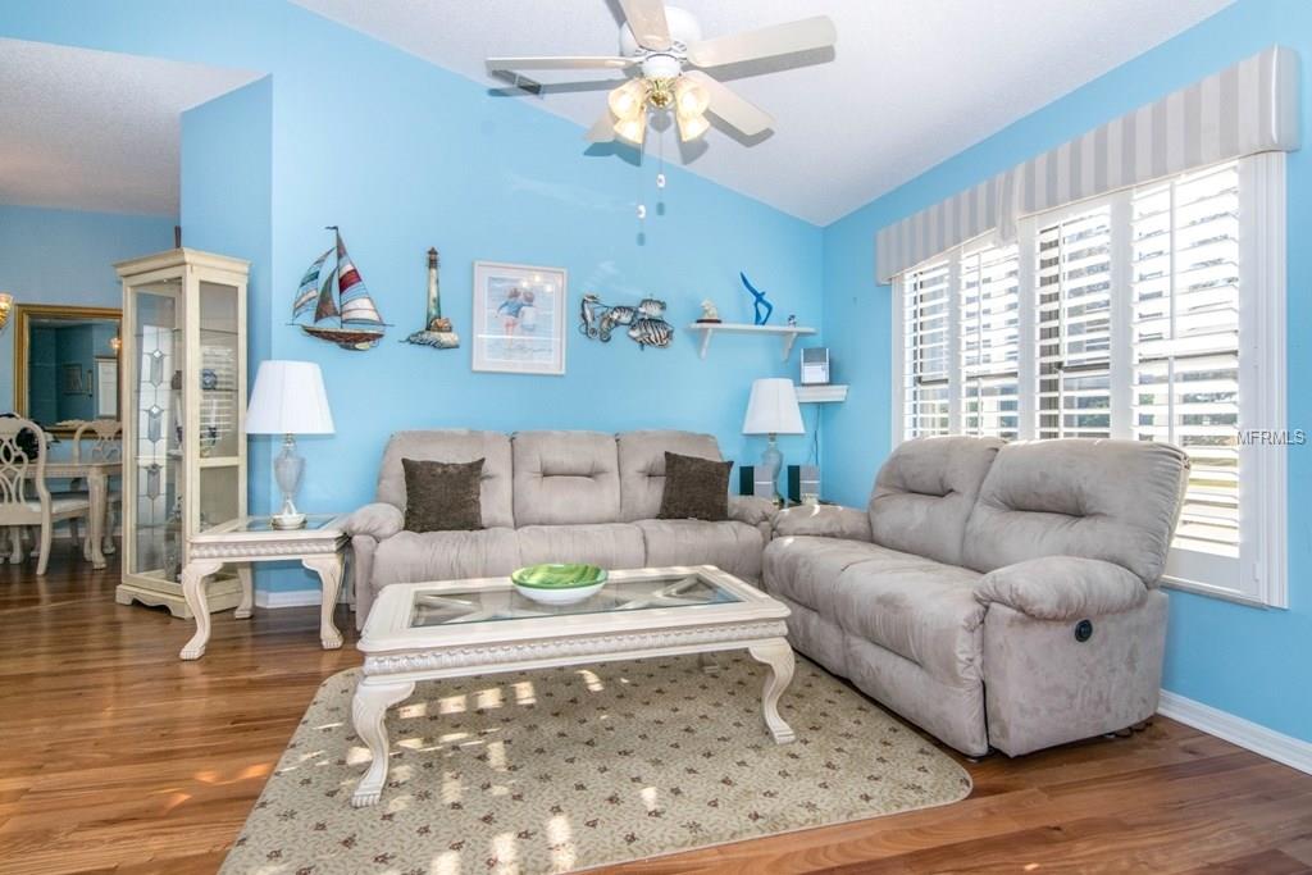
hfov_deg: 90.0
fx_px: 656
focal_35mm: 18
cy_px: 438
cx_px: 656
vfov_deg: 67.4
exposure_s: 1/200
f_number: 10
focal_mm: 12
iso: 640
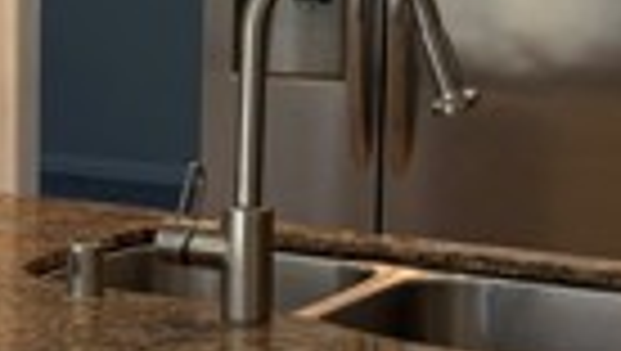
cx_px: -76
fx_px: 1995
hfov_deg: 17.1
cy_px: 117
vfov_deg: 10.0
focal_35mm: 121
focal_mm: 6.76
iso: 80
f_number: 1.78
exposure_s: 1/120
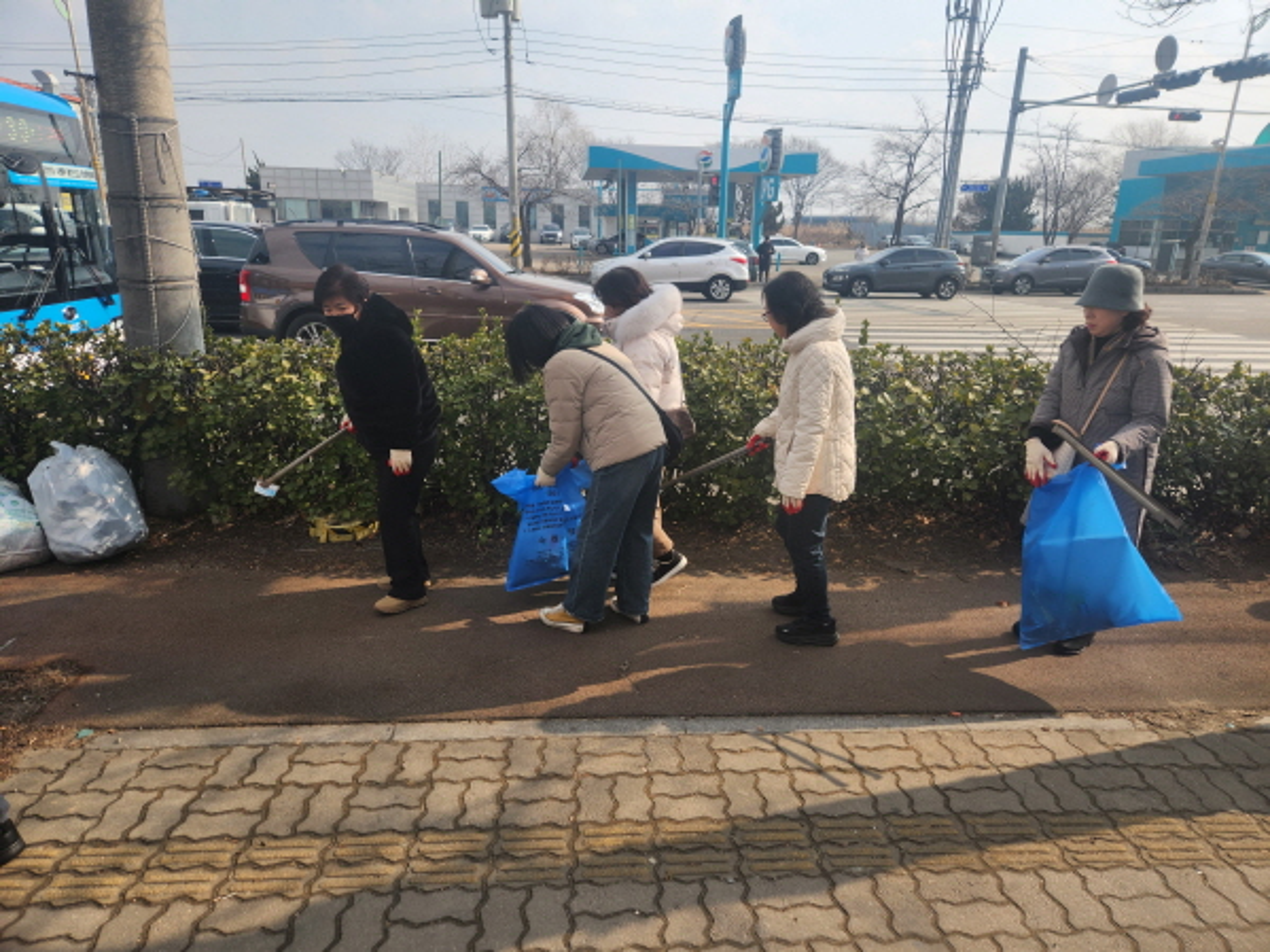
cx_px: 635
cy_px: 476
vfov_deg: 58.9
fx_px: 844
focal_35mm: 23
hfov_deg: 73.9
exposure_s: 1/1202
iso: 20
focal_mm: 5.4
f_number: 1.8
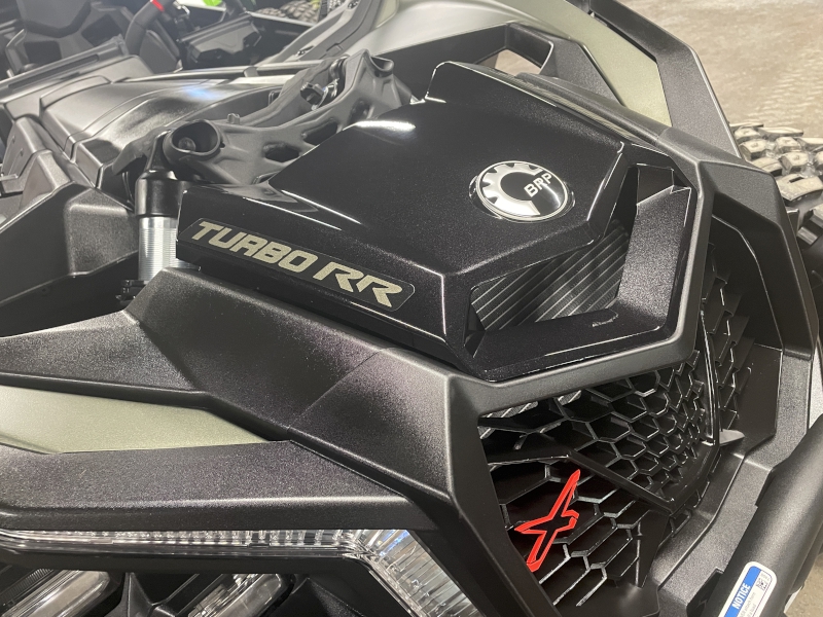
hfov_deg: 67.3
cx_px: 412
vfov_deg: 53.1
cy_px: 308
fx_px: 618
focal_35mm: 26
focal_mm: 4.2
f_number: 1.6
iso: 500
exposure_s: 1/40
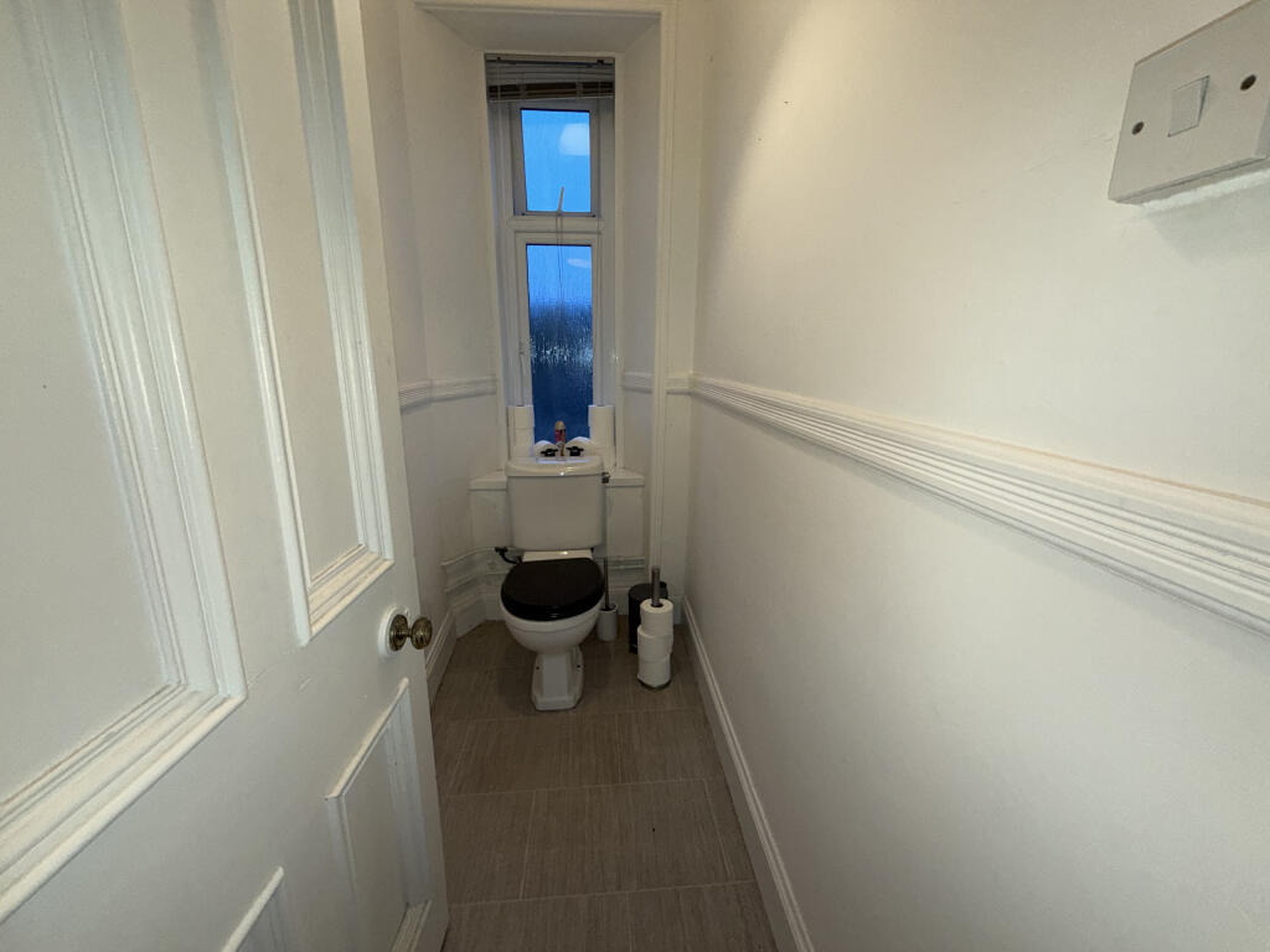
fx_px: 514
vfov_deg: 85.7
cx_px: 635
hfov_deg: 102.1
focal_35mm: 14
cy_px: 476
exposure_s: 1/100
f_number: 2.2
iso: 100
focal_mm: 2.22
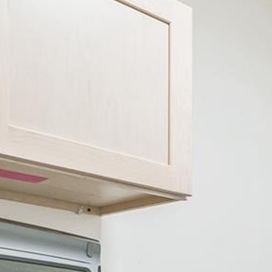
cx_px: 445
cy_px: 353
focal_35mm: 70
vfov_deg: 22.1
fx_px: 622
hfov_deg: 20.0
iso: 400
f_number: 7.1
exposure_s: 1/10
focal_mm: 10
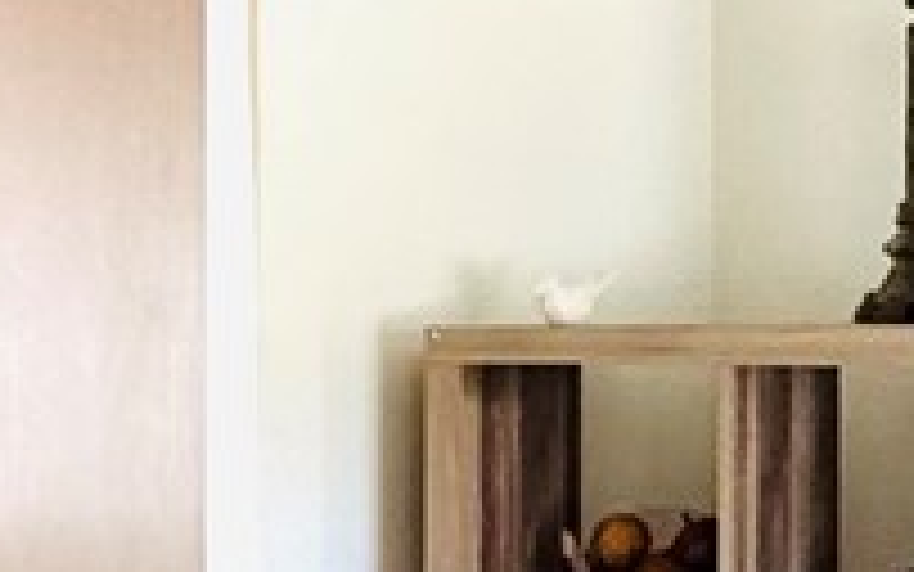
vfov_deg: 11.2
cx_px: -698
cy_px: 342
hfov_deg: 15.5
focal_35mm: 117
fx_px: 2915
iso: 200
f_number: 2.2
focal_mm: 2.22
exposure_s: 1/99
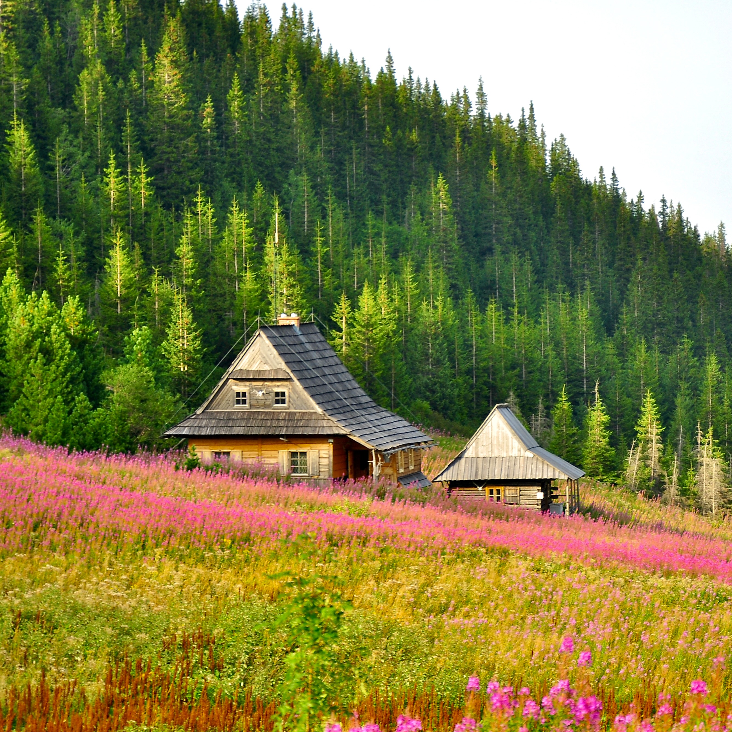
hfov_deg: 12.2
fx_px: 3421
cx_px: 487
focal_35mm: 143
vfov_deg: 12.2
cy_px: 346
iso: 100
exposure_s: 1/125
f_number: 5.3
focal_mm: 70
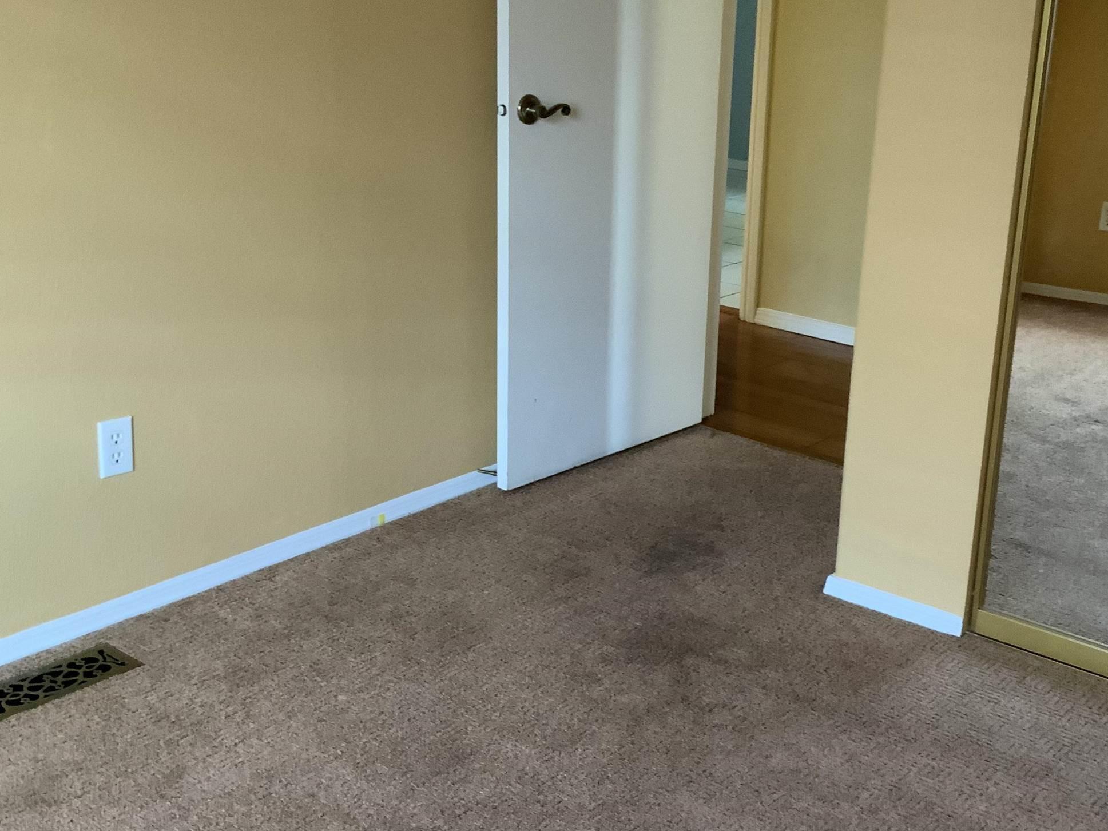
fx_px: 1472
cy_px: 420
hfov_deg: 41.1
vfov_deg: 31.5
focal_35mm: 46
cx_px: 641
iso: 250
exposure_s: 1/40
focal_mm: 3
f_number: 1.8
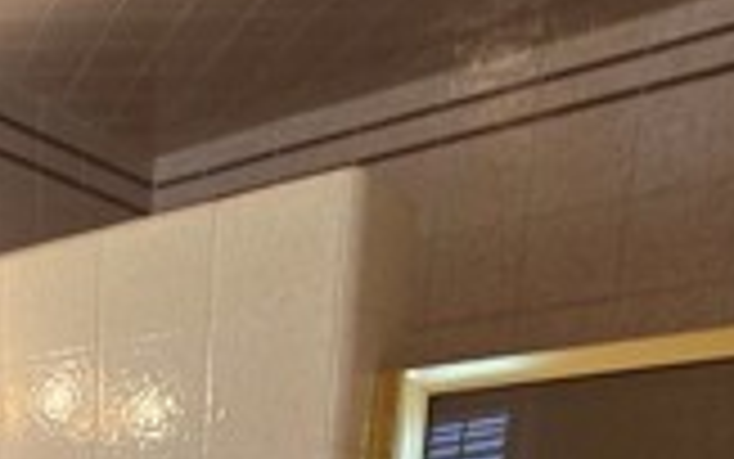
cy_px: 873
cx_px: -225
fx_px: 1081
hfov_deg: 29.8
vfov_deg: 18.0
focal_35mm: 54
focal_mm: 2.2
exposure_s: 1/60
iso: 80
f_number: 2.2
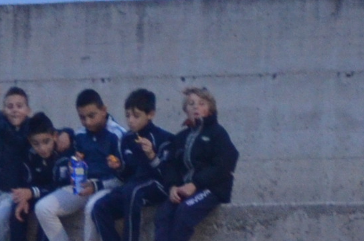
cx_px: 207
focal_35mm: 713
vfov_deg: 1.9
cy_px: 750
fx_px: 7198
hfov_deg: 2.9
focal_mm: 70
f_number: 4
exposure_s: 1/60
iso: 1000
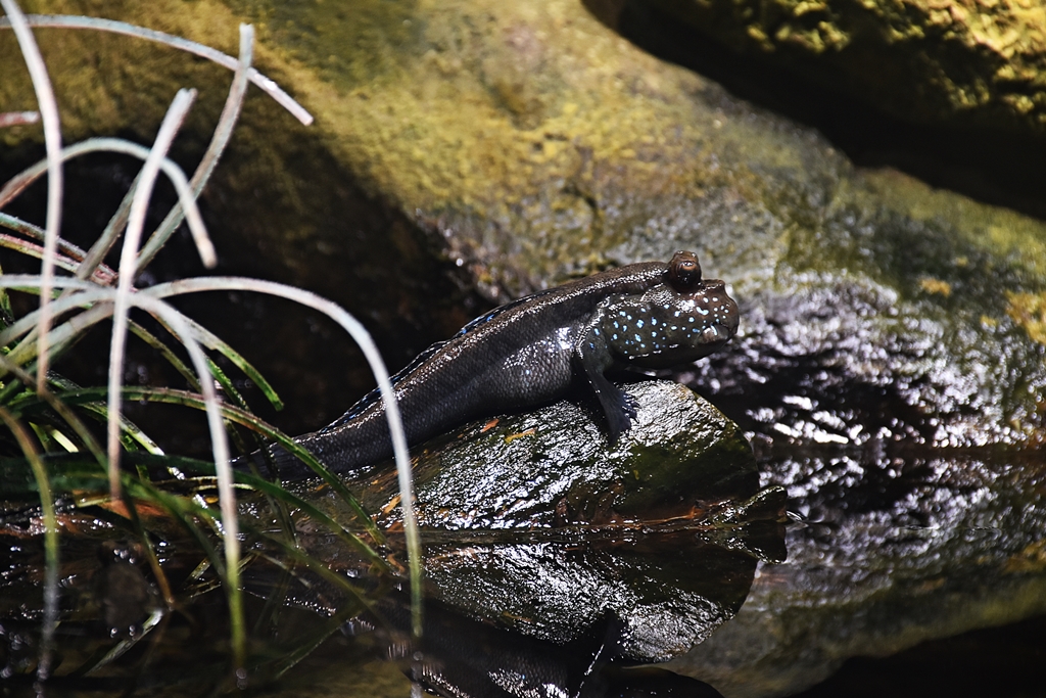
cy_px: 349
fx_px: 6102
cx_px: 523
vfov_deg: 6.5
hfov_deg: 9.8
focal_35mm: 210
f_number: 7.1
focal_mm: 140
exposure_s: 1/30
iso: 640
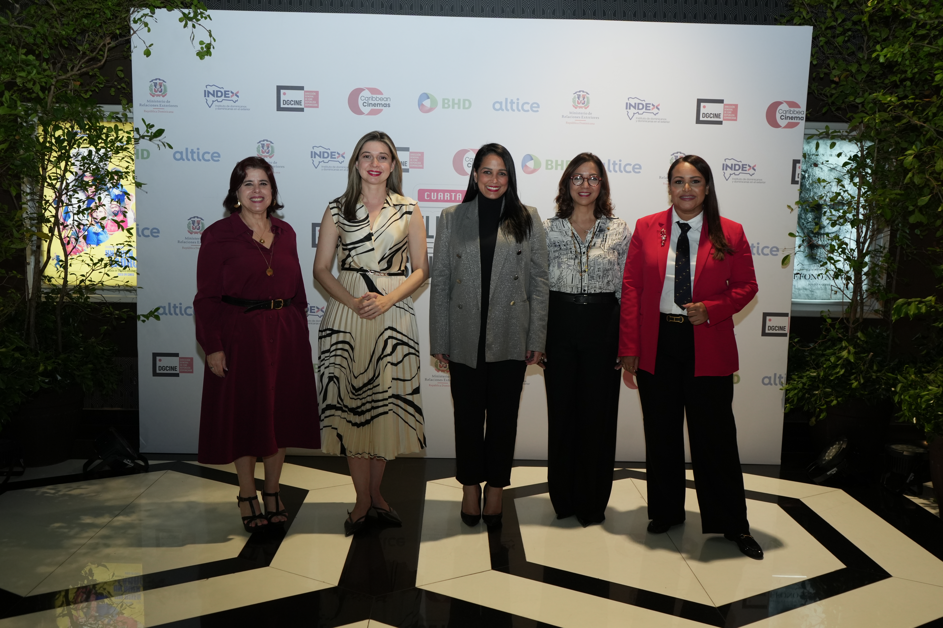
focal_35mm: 31
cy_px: 314
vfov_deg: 42.3
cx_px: 472
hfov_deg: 60.3
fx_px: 812
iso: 1600
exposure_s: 1/60
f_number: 5
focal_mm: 31
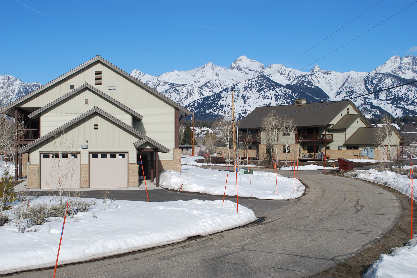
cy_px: 142
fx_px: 463
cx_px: 204
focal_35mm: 40
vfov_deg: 33.4
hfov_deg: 48.5
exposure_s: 1/320
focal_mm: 26
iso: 100
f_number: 9
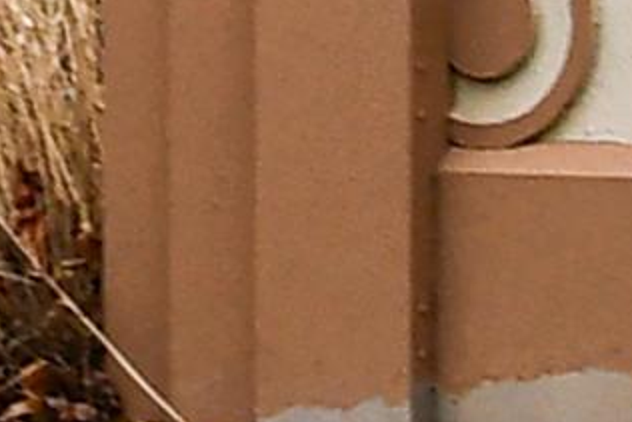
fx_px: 4092
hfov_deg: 8.1
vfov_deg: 5.7
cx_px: 1558
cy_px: -467
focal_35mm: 233
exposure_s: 1/250
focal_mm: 24
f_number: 8
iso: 110
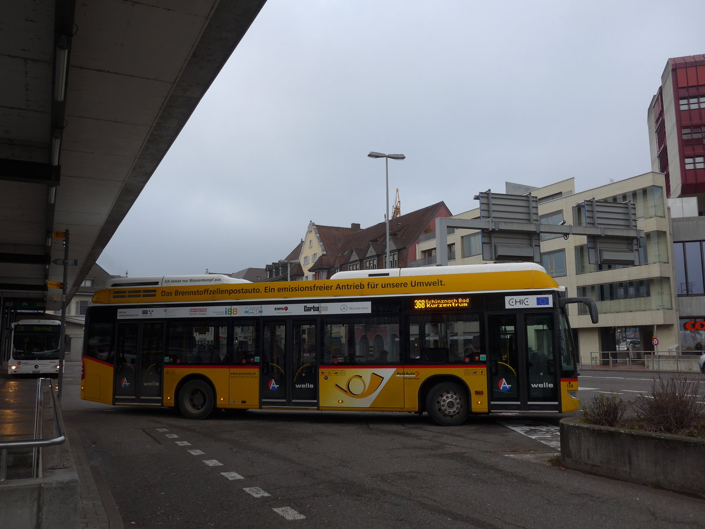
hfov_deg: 61.7
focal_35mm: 29
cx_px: 352
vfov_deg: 48.2
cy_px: 264
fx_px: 591
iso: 80
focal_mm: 6
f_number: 2.8
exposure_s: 1/160
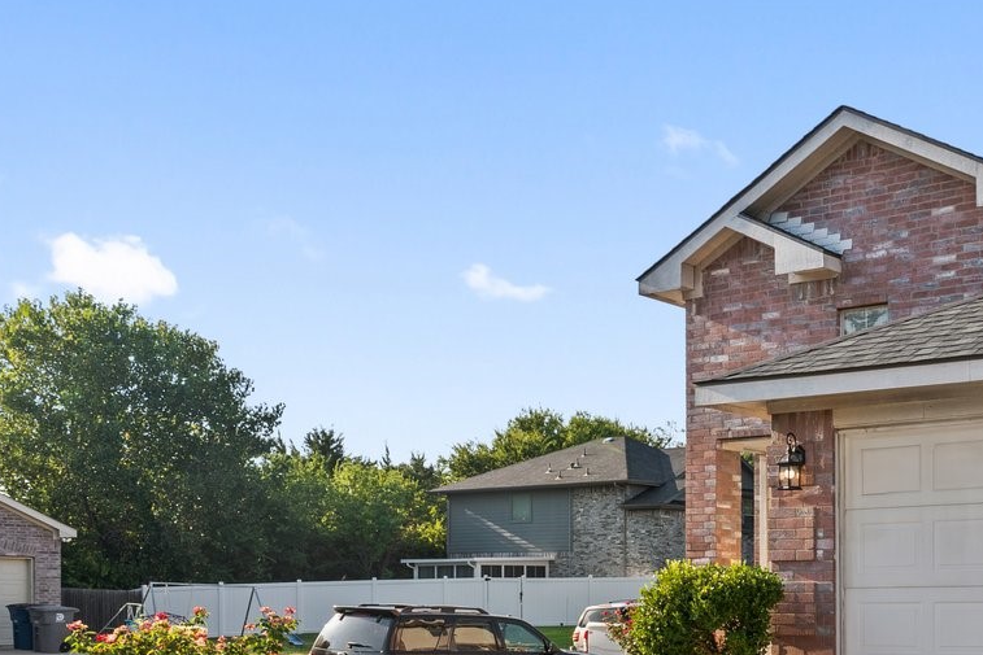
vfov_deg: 28.2
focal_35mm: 46
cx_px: 940
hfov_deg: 38.8
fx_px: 1256
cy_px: 587
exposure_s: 1/30
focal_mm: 17
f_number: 9.5
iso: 160
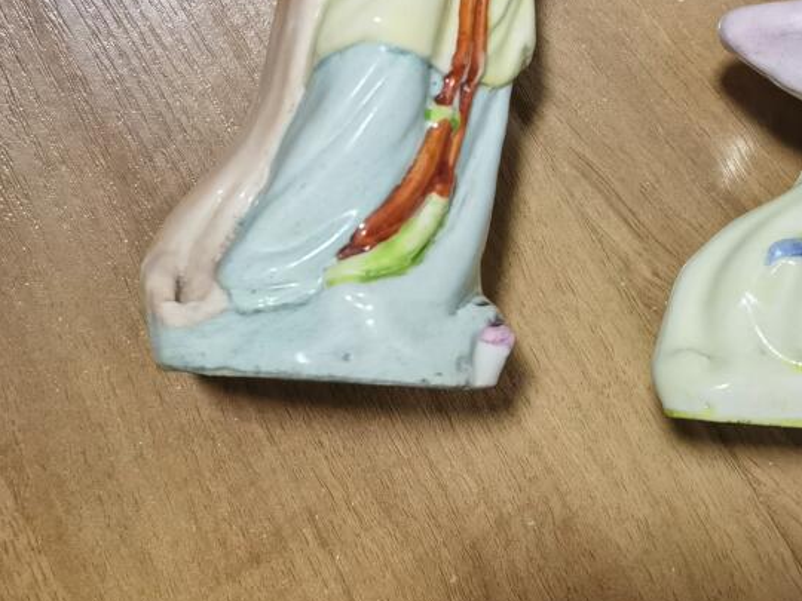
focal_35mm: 70
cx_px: 348
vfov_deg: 20.0
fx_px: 1622
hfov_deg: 27.7
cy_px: -71
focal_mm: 6.67
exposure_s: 1/33.3
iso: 500
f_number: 1.9
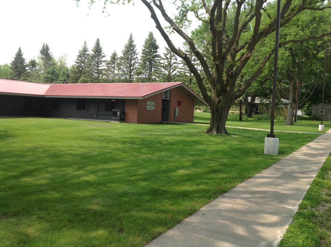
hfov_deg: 52.7
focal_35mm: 35
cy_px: 124
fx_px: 334
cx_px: 166
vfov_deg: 40.6
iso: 50
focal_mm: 4.28
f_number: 2.4
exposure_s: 1/889
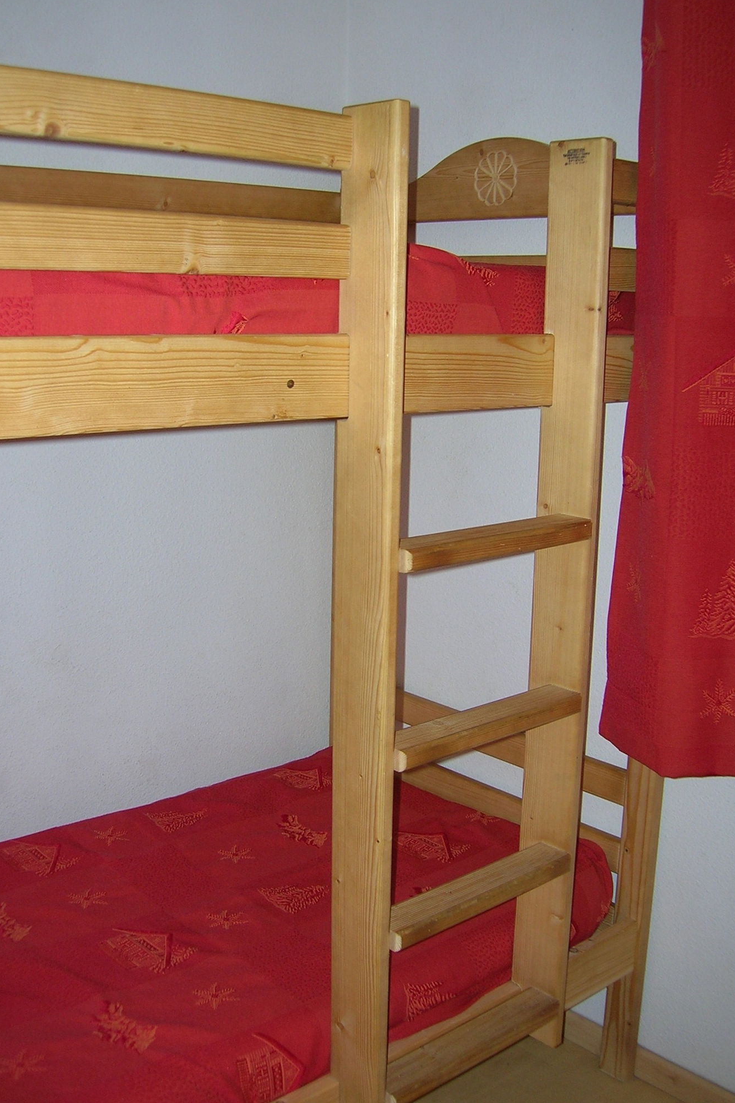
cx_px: 379
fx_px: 1164
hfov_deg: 35.0
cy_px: 525
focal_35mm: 38
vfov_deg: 50.7
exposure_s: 1/60.1
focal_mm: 5.7
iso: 50
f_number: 2.9
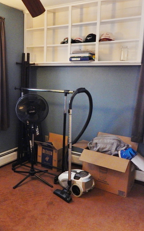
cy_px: 114
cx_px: 45
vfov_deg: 54.0
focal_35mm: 36
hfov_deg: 34.9
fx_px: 226
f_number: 3
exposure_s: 1/25
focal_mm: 4
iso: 400
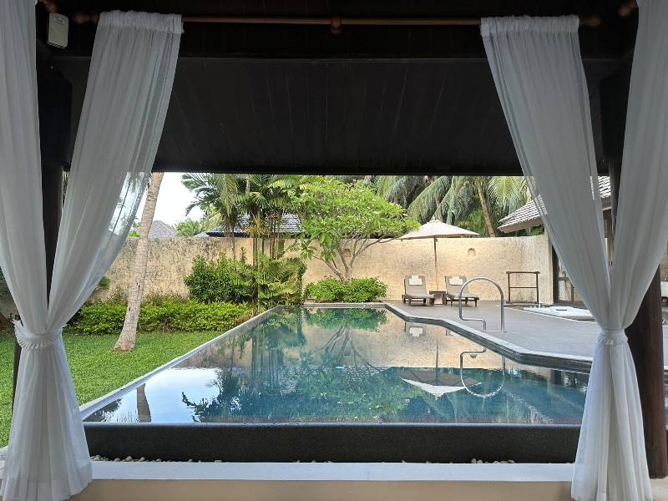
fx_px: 463
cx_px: 334
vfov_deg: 56.8
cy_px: 250
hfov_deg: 71.6
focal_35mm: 24
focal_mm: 6.86
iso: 64
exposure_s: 1/121
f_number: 1.78
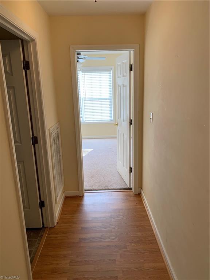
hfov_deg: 53.1
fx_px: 210
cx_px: 105
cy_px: 140
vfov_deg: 67.3
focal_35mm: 26
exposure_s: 1/60
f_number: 1.8
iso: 64
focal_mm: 4.25
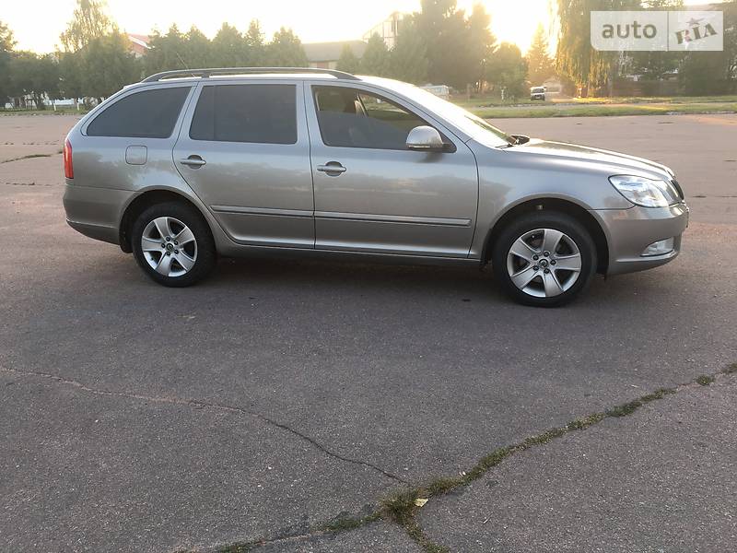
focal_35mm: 29
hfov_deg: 61.7
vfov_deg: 48.2
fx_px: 617
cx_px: 368
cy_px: 276
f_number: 2.2
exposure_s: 1/100
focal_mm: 4.2
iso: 32
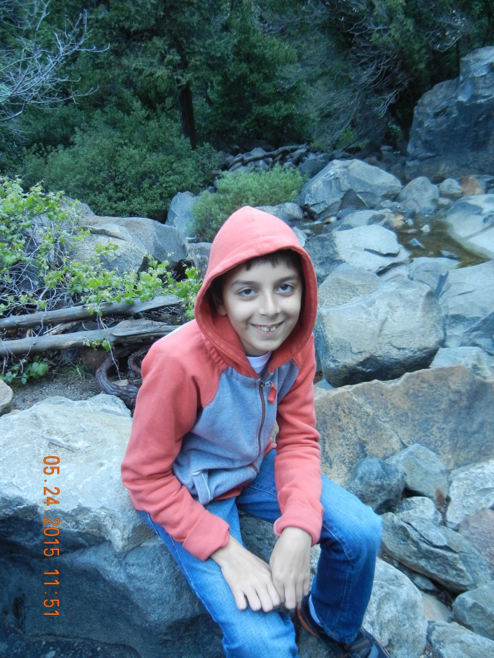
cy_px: 329
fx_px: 571
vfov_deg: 60.0
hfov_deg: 46.8
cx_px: 247
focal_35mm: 30
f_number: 3.5
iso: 400
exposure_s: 1/61.2
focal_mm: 5.4
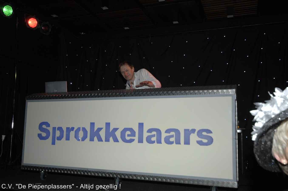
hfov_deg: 53.2
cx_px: 144
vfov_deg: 36.8
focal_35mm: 36
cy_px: 96
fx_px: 288
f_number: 5.6
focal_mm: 24
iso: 250
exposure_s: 1/60
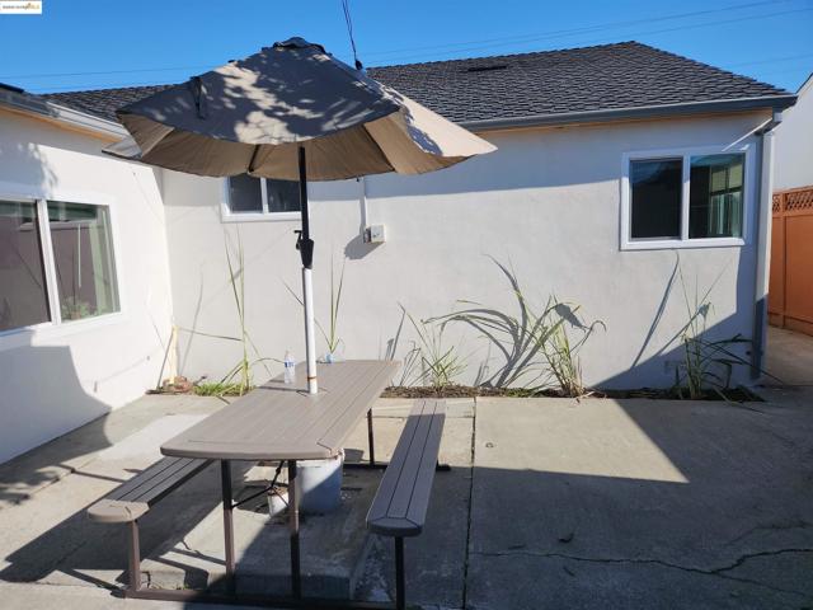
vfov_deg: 58.9
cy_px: 305
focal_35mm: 23
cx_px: 406
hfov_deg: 73.9
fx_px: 540
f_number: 1.8
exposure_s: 1/2456
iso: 20
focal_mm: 5.4
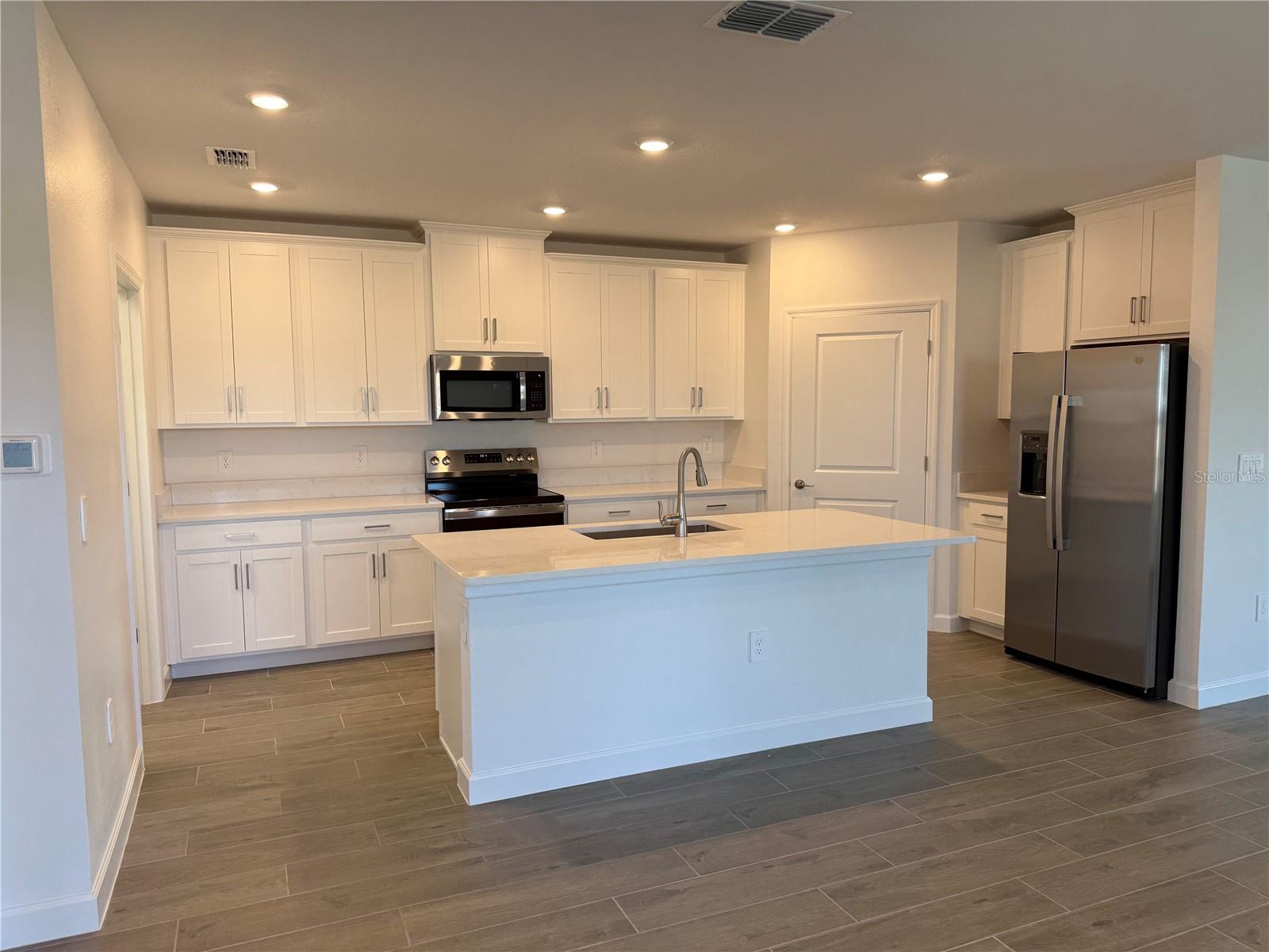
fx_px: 880
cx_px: 634
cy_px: 476
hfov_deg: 71.6
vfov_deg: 56.8
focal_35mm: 24
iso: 80
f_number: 1.78
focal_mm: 6.76
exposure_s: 1/120
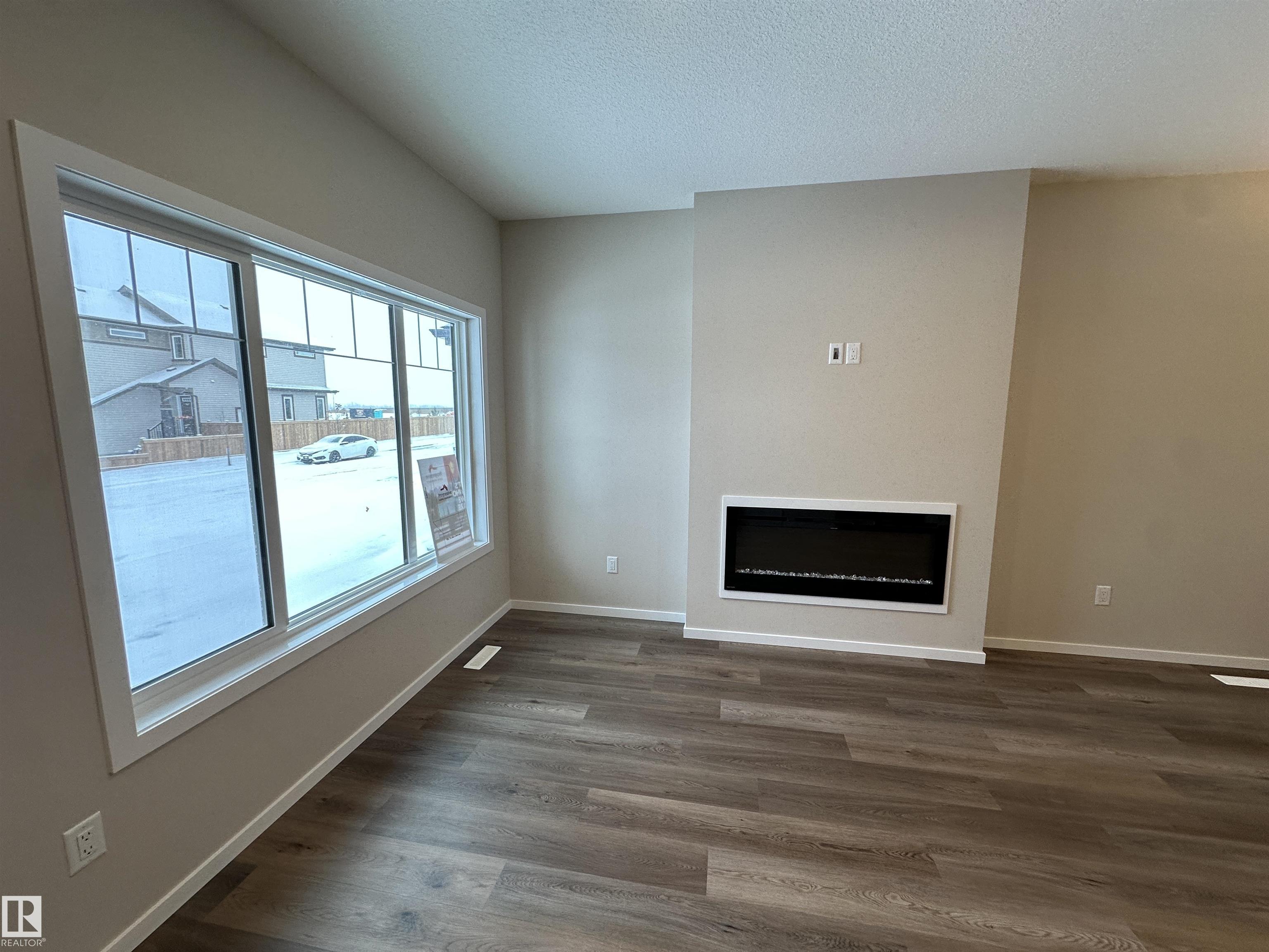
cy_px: 476
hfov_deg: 102.1
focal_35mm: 14
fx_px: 513
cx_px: 634
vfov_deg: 85.7
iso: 100
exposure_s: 1/120
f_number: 2.2
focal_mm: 2.22
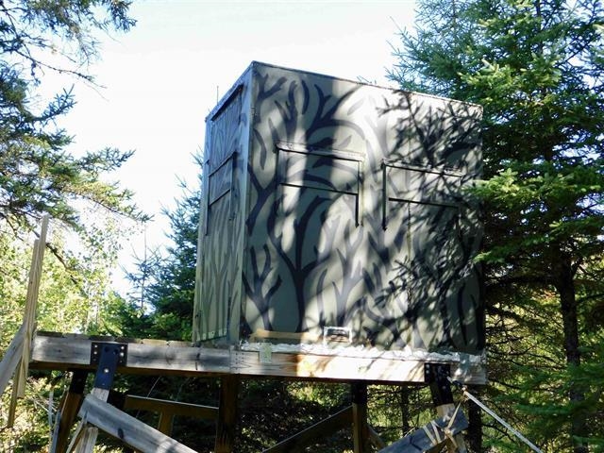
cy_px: 226
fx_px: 785
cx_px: 302
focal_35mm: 45
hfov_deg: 42.1
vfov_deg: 32.2
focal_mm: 8
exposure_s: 1/100
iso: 125
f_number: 3.7
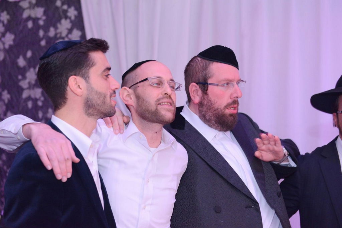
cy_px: 114
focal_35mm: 70
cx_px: 171
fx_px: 665
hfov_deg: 28.8
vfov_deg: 19.5
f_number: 5
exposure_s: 1/100
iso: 3200
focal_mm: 70
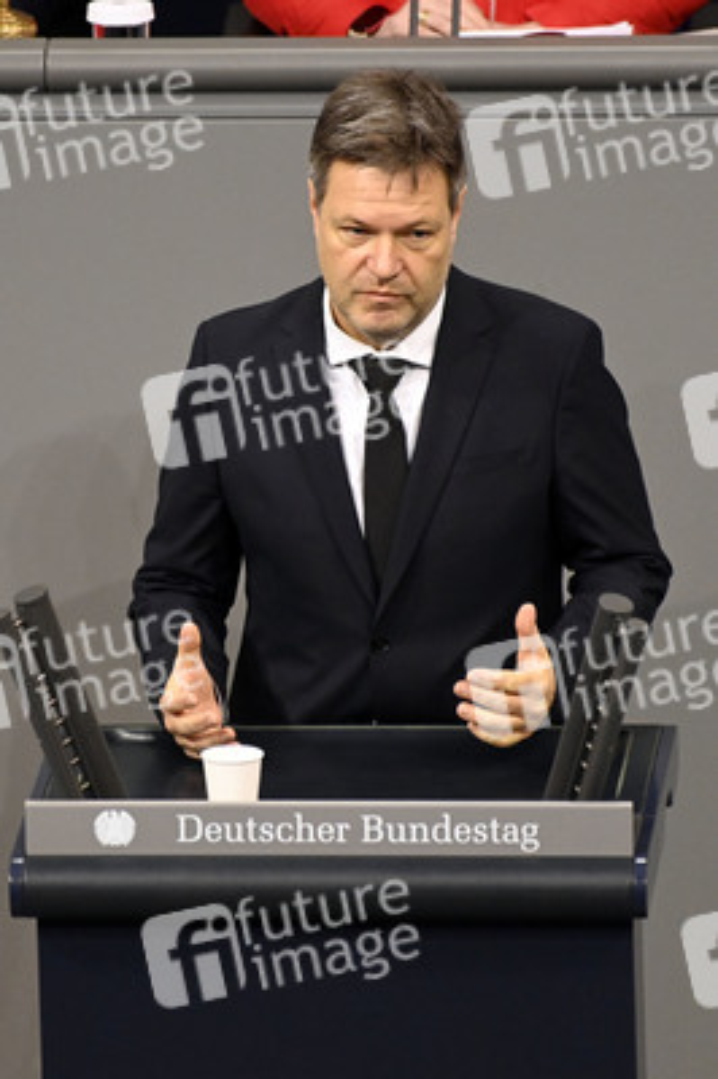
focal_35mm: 500
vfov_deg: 4.1
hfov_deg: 2.7
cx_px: 359
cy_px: 540
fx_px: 14983
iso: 8000
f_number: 5.6
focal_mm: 500
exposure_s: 1/200
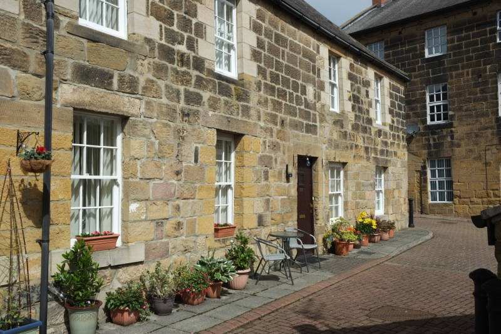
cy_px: 167
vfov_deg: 37.8
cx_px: 250
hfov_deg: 54.4
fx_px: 487
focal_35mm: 35
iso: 200
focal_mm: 23
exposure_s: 1/400
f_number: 10
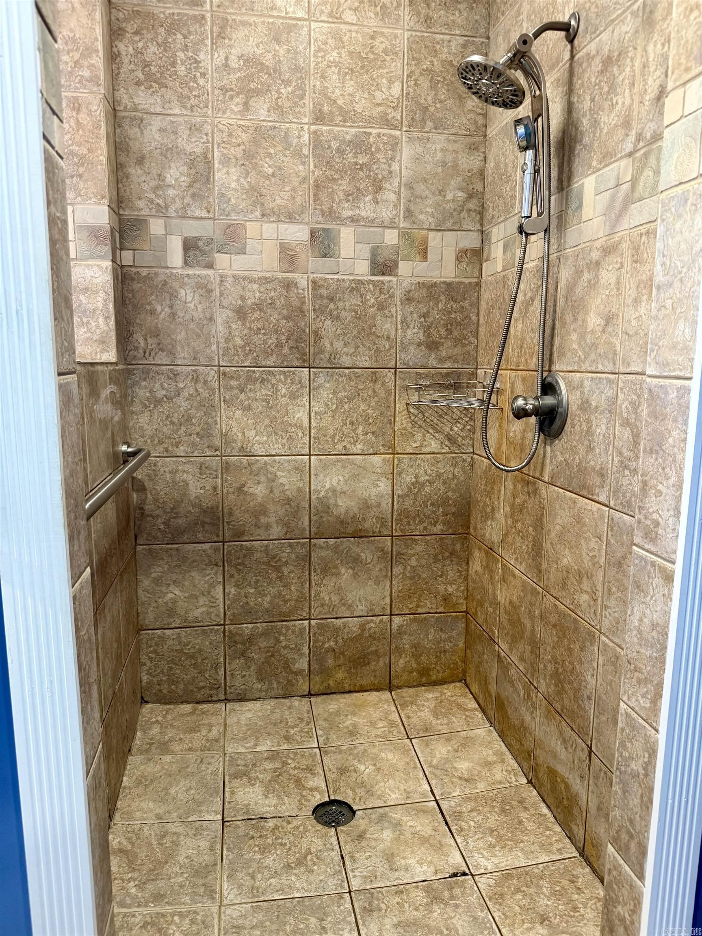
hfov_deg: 56.8
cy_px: 468
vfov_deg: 71.6
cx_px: 351
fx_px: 649
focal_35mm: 24
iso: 320
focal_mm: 6.76
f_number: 1.78
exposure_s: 1/60
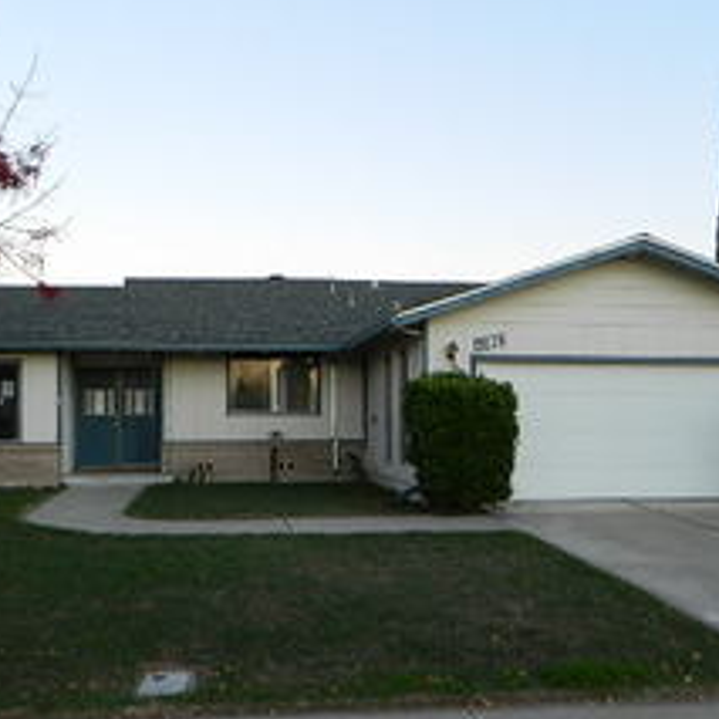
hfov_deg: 45.9
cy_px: 412
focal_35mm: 36
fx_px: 846
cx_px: 314
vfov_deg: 45.9
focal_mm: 4.5
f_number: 3.1
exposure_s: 1/30
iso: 100
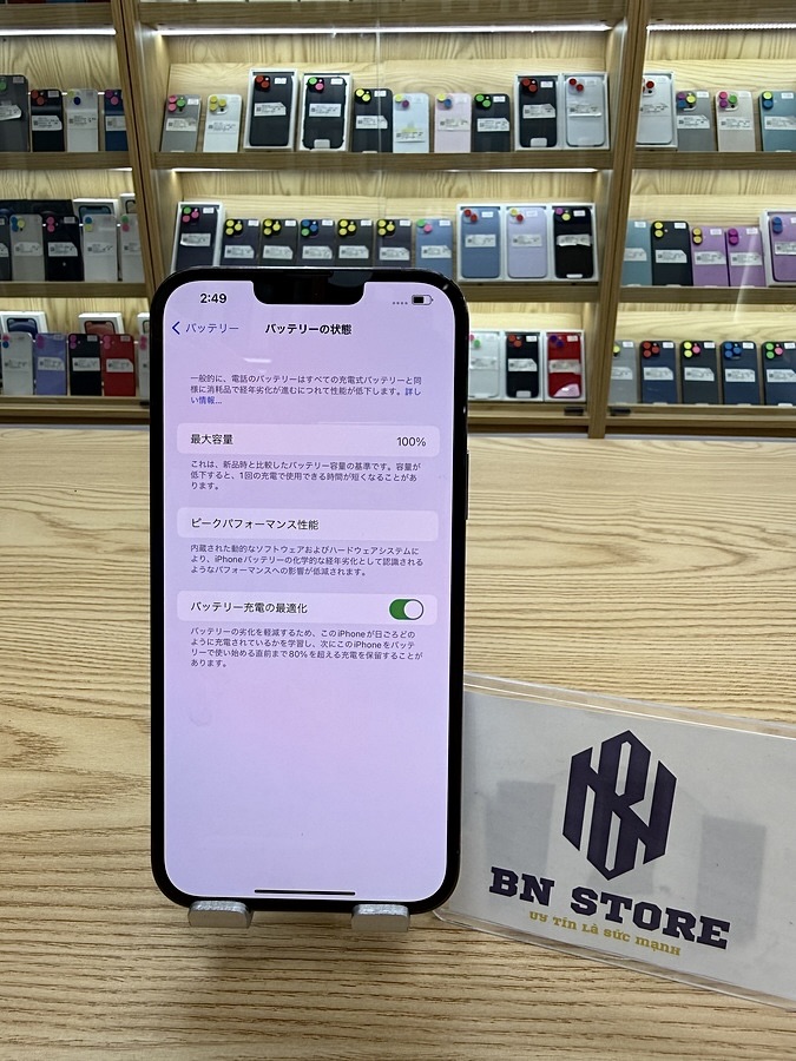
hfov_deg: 56.8
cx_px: 398
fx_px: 736
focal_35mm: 24
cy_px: 530
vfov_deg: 71.6
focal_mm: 2.22
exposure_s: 1/120
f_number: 2.2
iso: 64
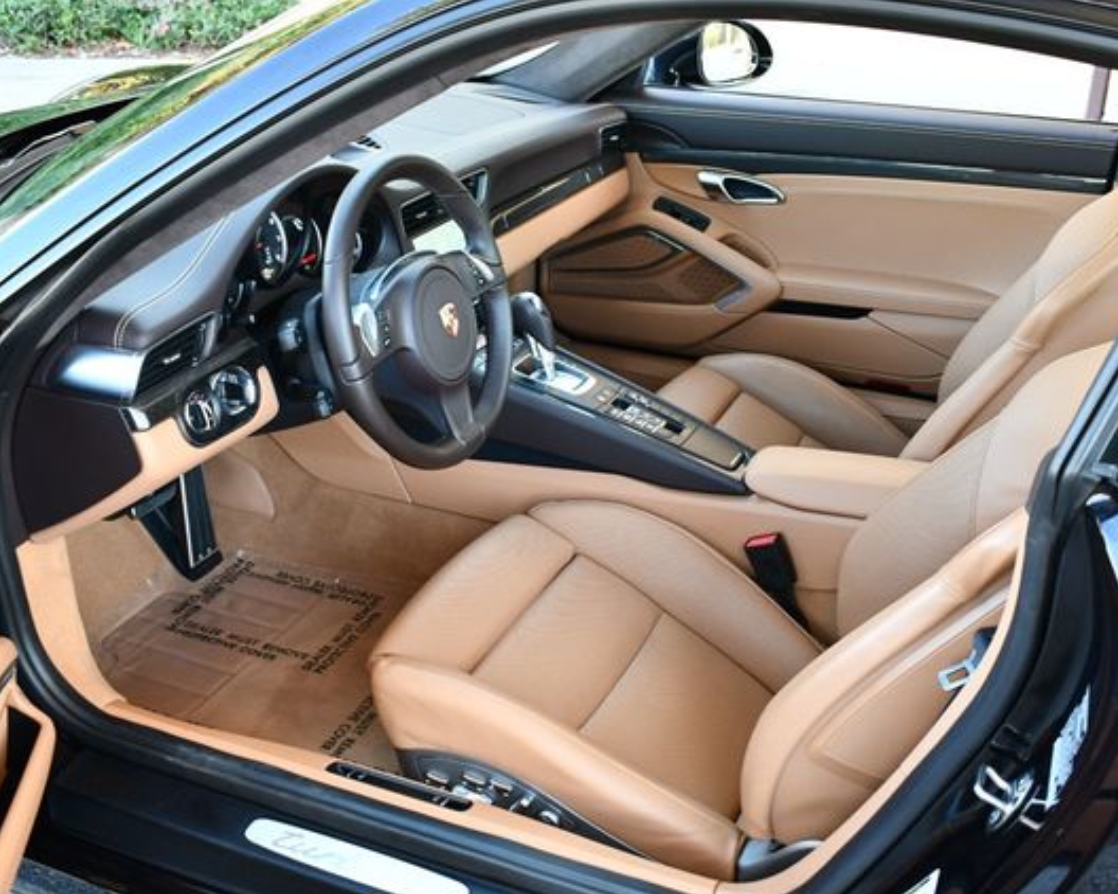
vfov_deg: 36.5
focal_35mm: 41
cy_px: 451
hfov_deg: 44.8
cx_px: 593
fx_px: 1356
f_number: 3.5
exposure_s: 1/160
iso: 800
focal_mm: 18
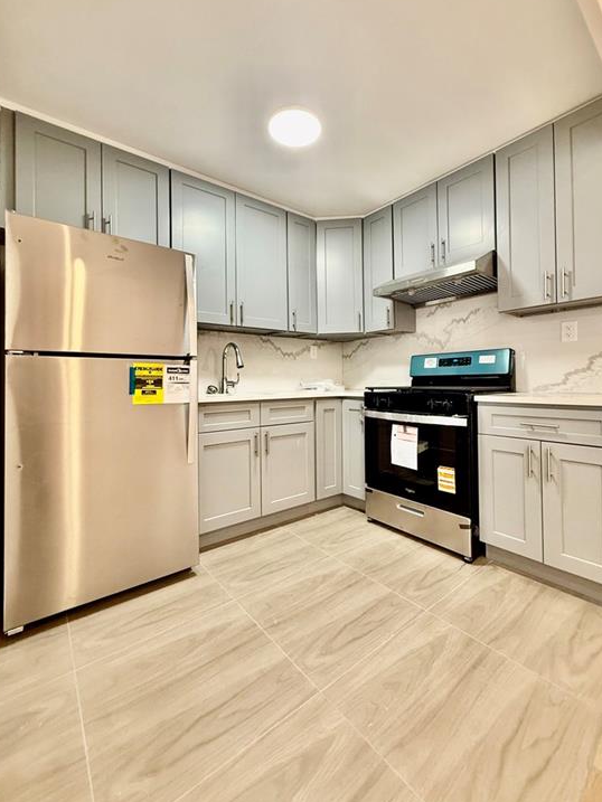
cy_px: 378
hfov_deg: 81.7
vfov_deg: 98.1
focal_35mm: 15
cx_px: 309
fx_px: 348
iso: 200
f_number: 2.2
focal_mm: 2.22
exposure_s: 1/60
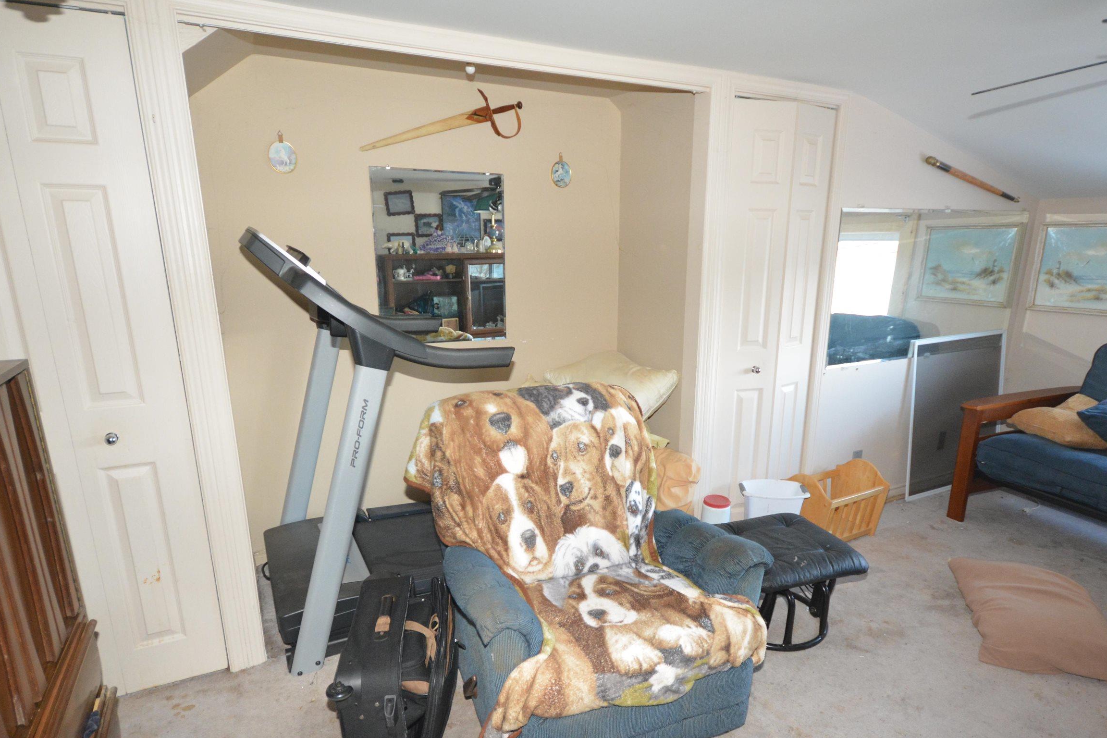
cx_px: 563
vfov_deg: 61.7
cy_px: 422
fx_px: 615
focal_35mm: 20
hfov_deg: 84.0
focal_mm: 10
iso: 1600
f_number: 4
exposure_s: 1/60
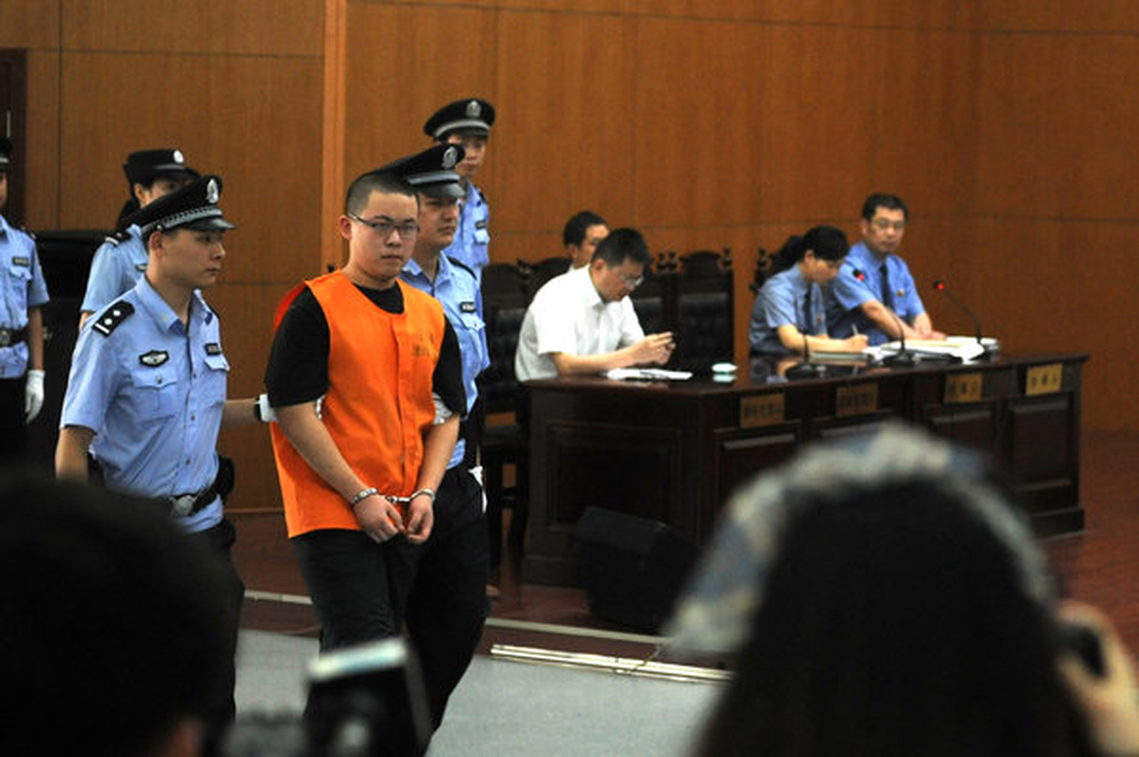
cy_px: 378
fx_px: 2213
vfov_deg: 19.4
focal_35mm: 70
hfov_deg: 28.9
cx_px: 570
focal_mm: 70
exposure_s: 1/250
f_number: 2.8
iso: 2000
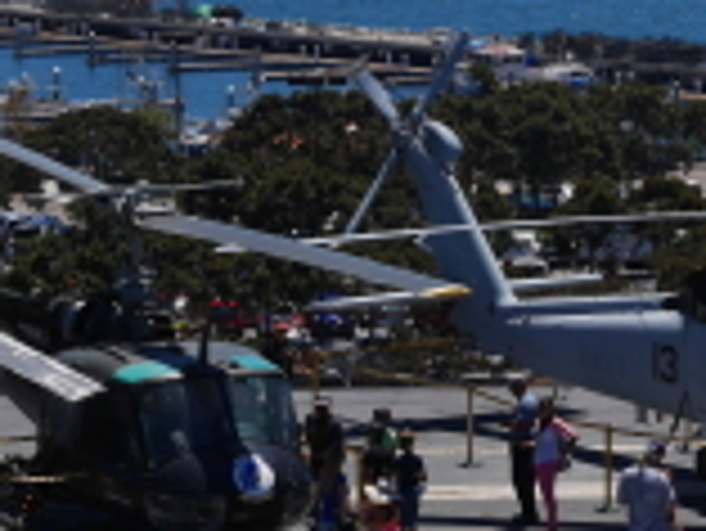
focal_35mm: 204
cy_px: -227
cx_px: 418
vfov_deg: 7.2
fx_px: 4164
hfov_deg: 9.7
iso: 200
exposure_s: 1/400
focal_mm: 32
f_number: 11
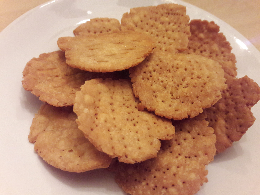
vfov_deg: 49.7
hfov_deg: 63.4
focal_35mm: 28
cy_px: 98
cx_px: 130
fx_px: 210
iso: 200
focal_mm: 3.7
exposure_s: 1/15
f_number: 1.9
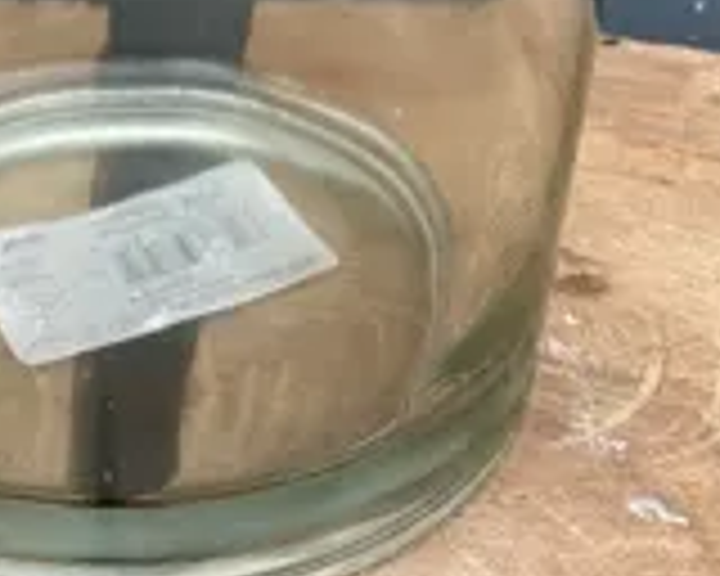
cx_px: 90
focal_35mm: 73
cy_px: 7
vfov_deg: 20.3
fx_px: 1556
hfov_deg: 25.4
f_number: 1.8
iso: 20
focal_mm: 3.99
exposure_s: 1/153
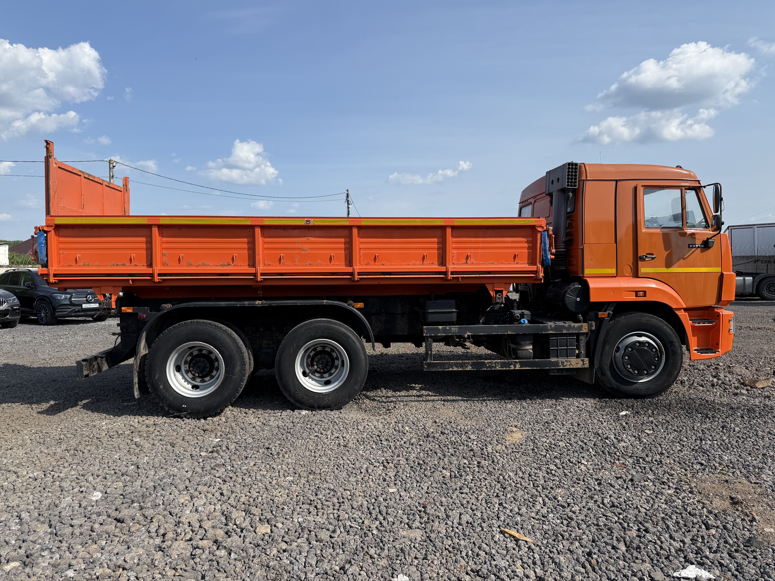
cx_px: 388
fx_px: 537
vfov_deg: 56.8
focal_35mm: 24
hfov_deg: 71.6
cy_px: 290
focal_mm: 6.76
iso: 80
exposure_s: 1/4405
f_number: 1.78
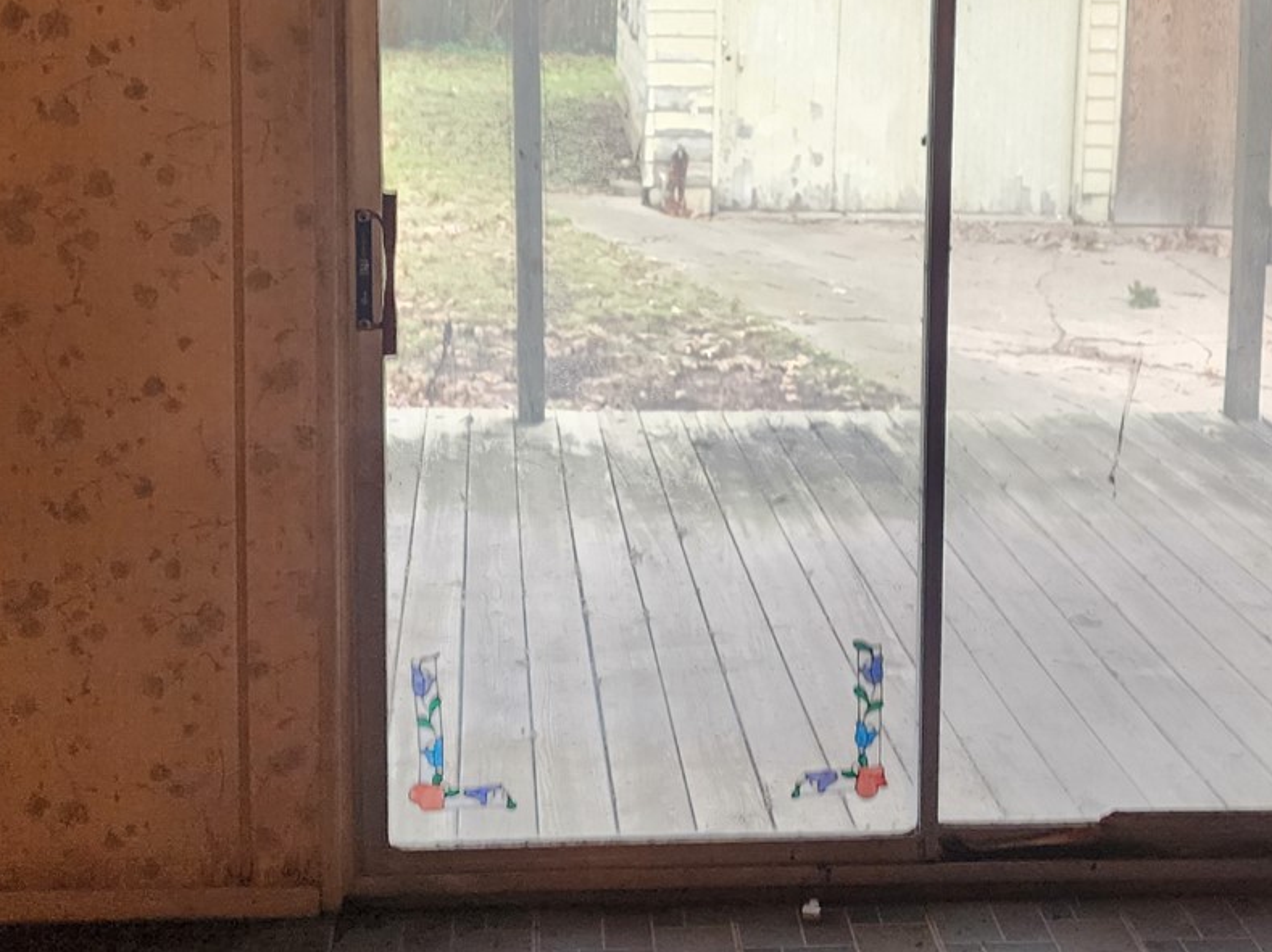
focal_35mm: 56
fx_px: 2057
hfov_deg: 34.3
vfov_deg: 25.5
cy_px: 155
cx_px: 684
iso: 250
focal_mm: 6.4
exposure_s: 1/120
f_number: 1.8
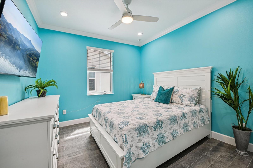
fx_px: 98
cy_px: 84
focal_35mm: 14
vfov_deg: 81.2
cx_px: 126
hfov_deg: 104.3
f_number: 8
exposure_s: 1/50
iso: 400
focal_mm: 14
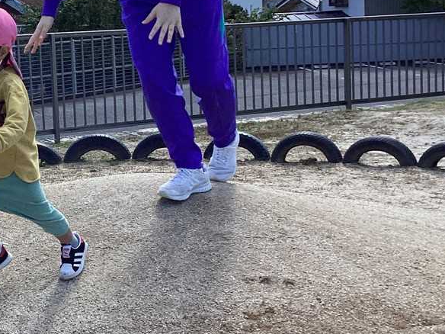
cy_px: 74
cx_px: 53
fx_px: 874
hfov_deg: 27.6
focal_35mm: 68
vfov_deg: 21.4
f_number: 2.4
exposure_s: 1/1148
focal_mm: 3.3
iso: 25
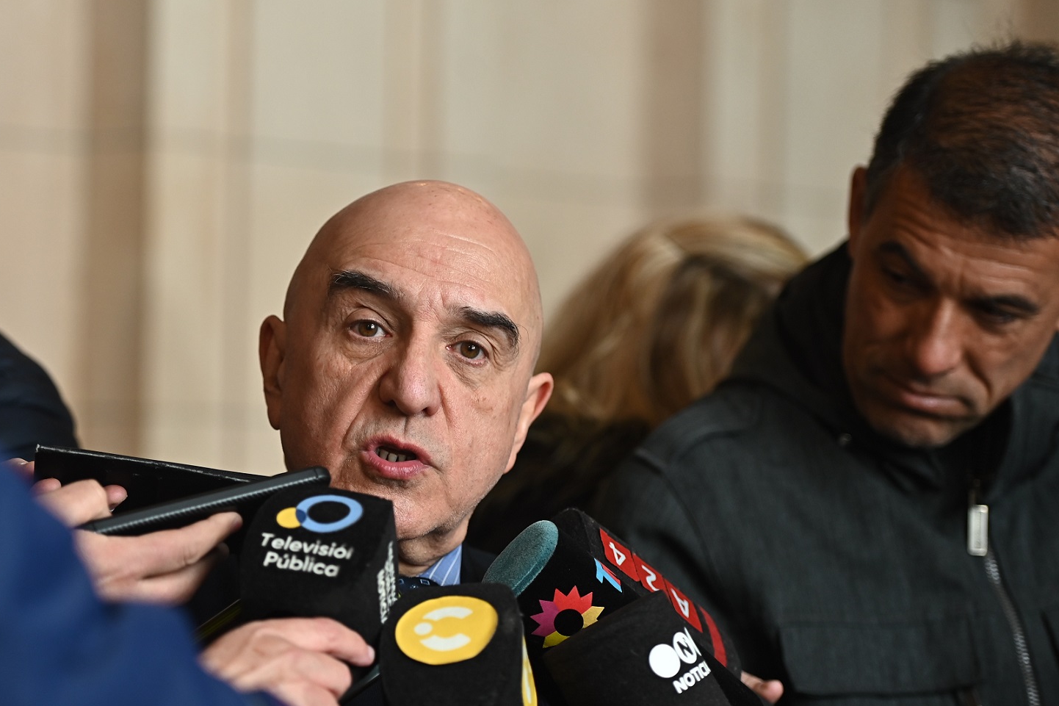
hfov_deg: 14.6
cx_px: 393
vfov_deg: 9.8
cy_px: 377
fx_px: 4118
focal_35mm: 140
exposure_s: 1/250
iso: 1000
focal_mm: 110
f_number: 2.8
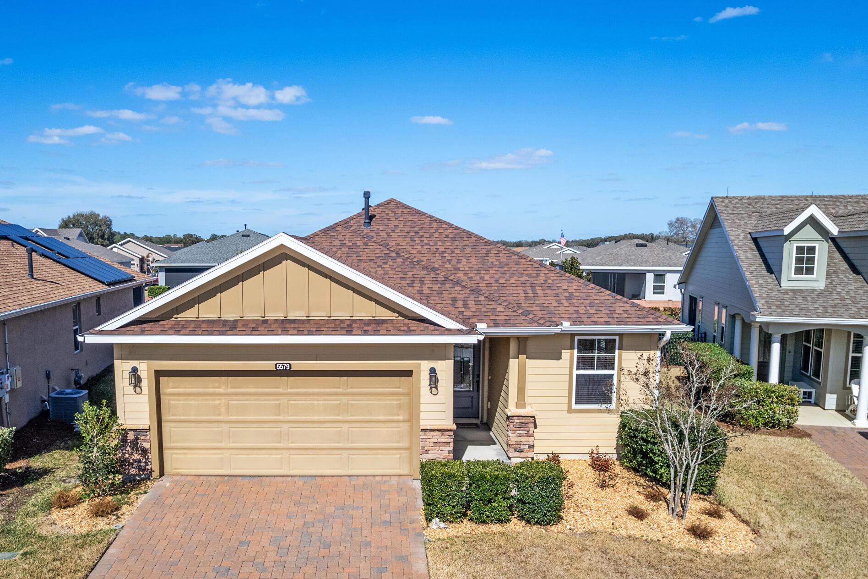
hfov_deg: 63.3
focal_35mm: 29
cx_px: 368
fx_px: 699
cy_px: 344
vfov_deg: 44.8
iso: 110
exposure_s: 1/2500
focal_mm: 8.38
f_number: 2.8
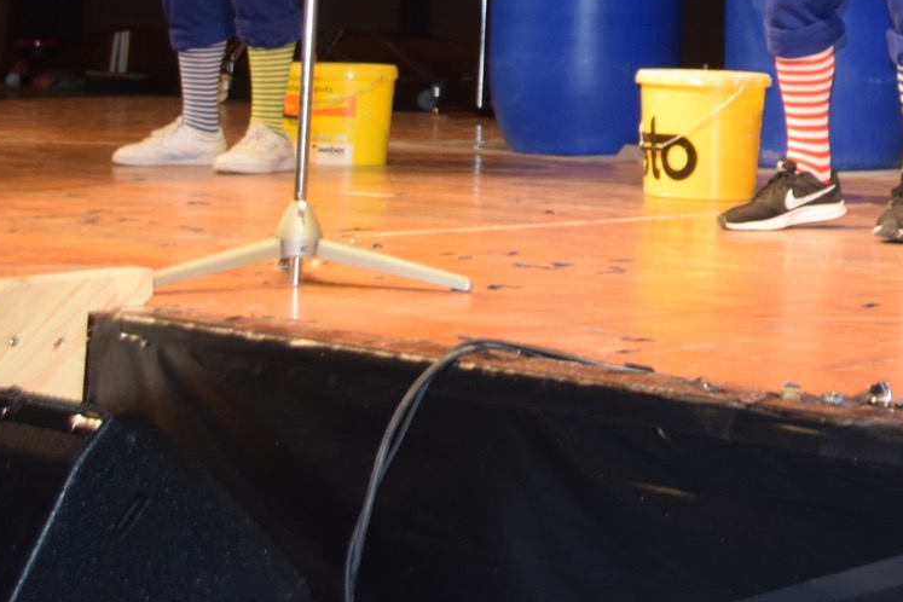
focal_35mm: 100
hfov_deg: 19.4
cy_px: -177
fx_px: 2517
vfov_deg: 13.2
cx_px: 1019
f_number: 4
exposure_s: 1/60
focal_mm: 25
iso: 800
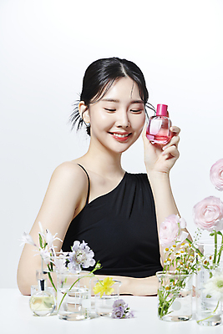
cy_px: 167
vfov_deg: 19.4
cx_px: 112
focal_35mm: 105
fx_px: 975
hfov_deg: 13.1
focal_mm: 105
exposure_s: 1/125
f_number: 13
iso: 64
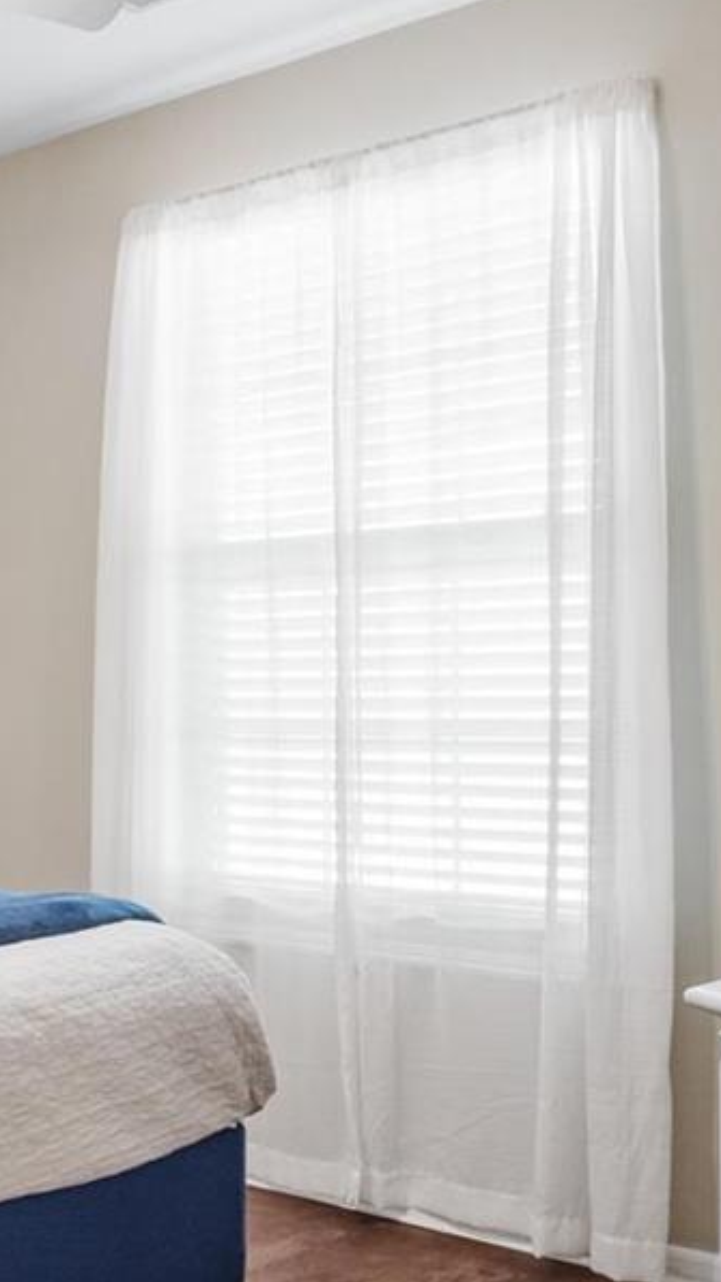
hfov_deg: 20.2
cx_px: -523
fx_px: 1530
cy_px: 710
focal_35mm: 45
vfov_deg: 45.4
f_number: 8
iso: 400
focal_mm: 8
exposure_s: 1/15
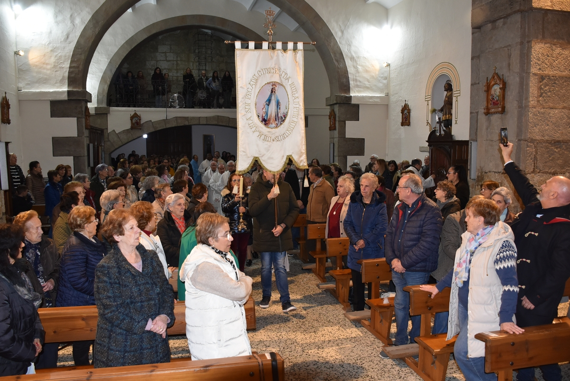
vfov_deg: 48.0
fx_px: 428
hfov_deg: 67.3
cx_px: 285
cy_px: 190
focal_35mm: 27
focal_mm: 18
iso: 800
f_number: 4
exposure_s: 1/60
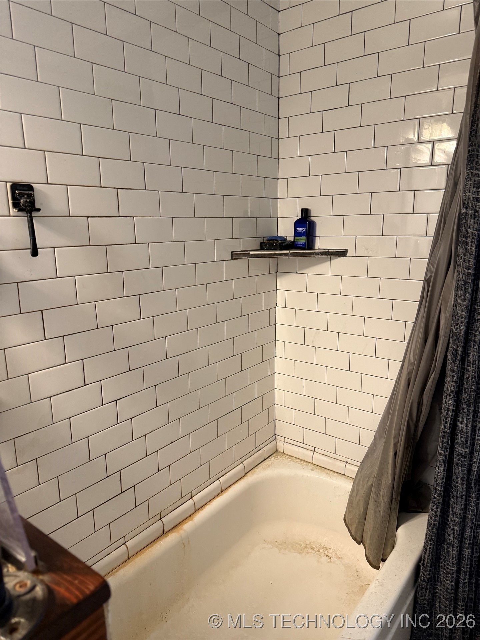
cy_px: 320
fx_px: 444
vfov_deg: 71.6
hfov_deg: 56.8
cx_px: 240
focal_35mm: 24
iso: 500
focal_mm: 6.76
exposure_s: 1/60
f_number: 1.78
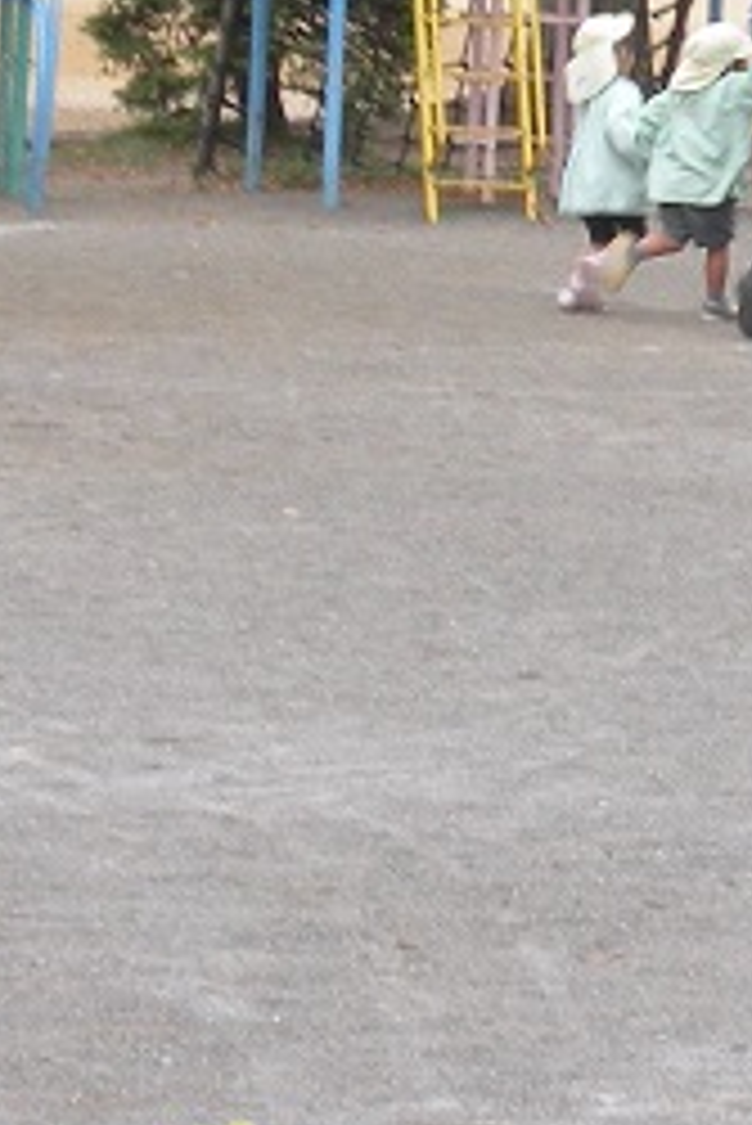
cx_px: 1468
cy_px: 45
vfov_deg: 7.4
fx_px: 8729
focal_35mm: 279
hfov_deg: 4.9
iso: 64
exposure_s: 1/60
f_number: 5
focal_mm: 11.9
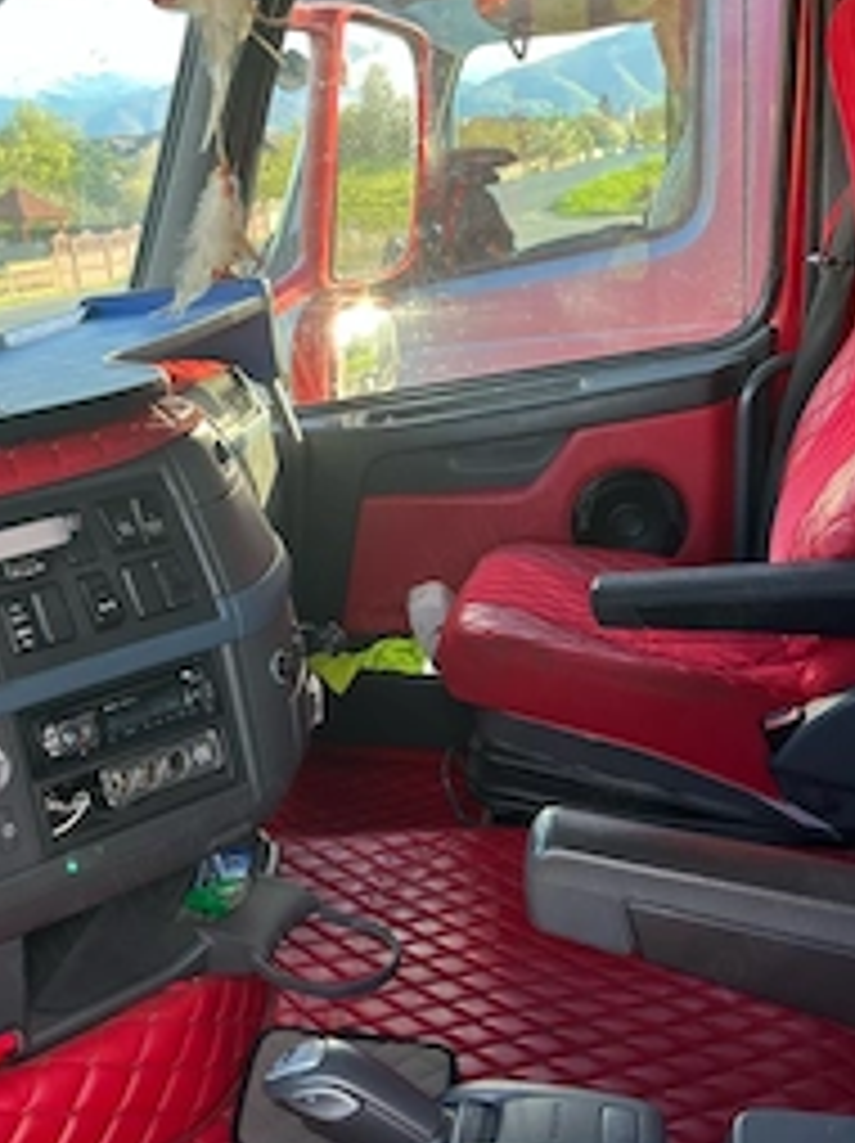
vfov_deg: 45.8
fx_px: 1353
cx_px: 238
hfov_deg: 34.5
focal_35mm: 41
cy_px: 585
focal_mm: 5.1
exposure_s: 1/122
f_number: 1.6
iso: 64
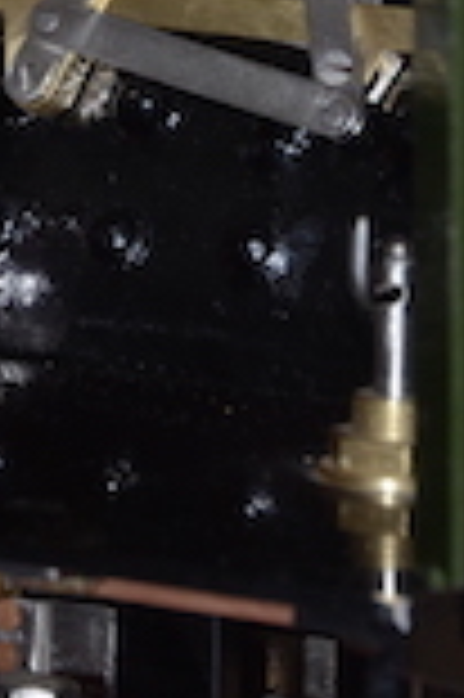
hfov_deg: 3.6
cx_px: -99
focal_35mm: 375
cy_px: -90
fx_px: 7272
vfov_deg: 5.5
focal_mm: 95
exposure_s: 1/60
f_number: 14
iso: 800
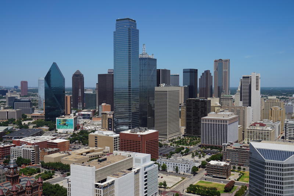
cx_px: 147
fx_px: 306
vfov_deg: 35.5
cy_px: 98
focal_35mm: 38
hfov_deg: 51.3
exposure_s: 1/200
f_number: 11
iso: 100
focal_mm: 25
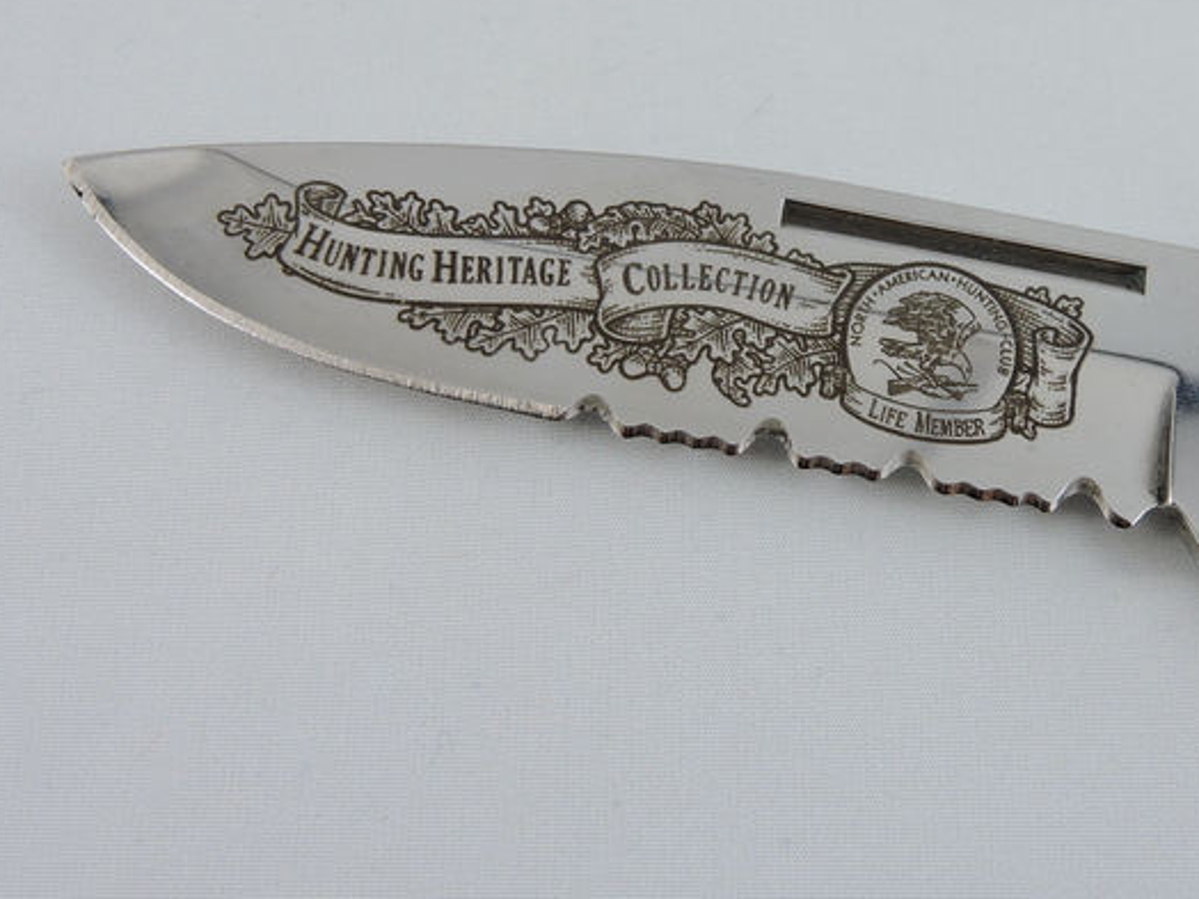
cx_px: 779
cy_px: 300
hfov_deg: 32.5
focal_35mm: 59
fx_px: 2044
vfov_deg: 24.7
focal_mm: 7.2
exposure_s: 1/50
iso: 100
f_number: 3.8
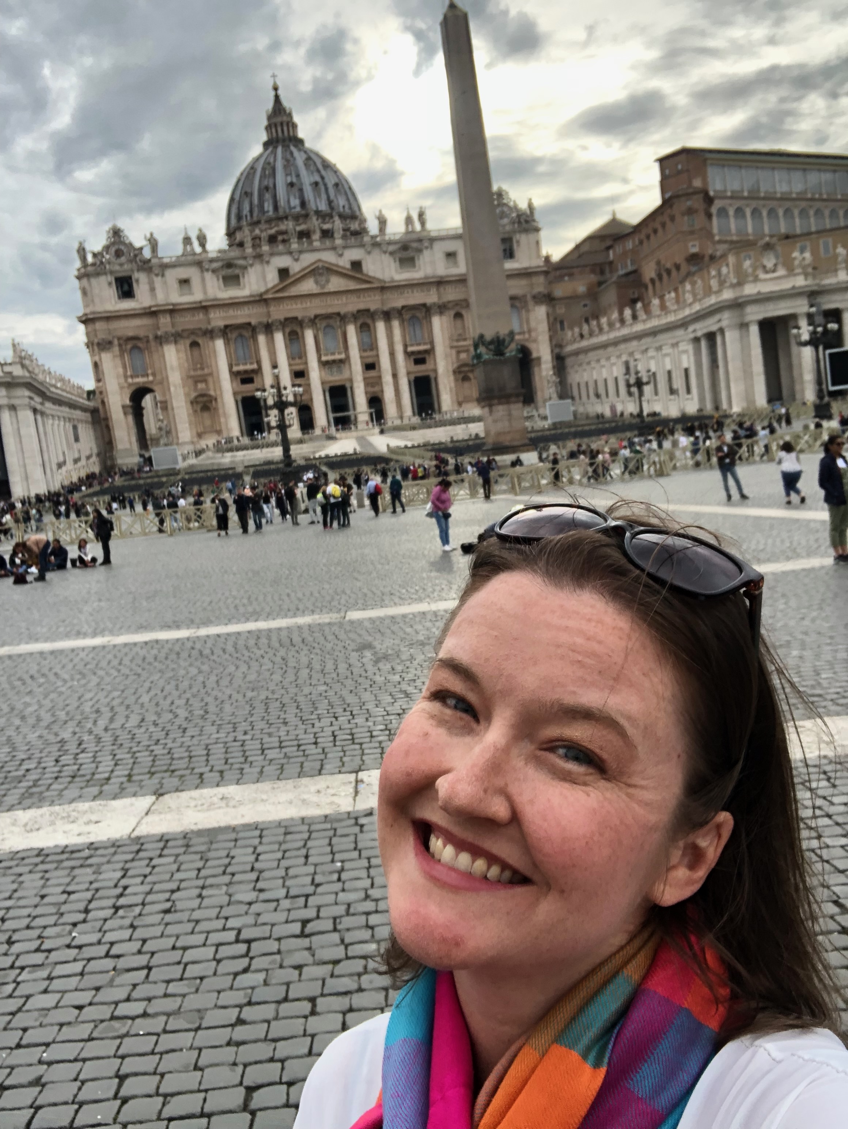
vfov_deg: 56.8
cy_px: 564
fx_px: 1044
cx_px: 424
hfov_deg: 44.2
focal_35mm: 32
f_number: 2.2
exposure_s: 1/142
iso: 20
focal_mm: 2.87
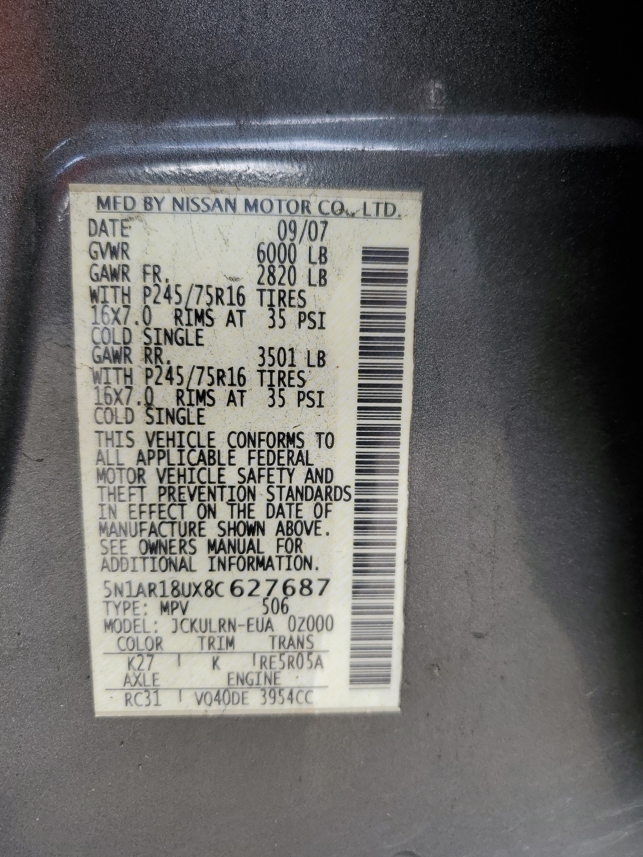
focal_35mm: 26
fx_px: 644
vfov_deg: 67.3
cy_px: 428
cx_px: 322
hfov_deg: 53.1
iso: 50
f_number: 1.5
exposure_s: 1/263
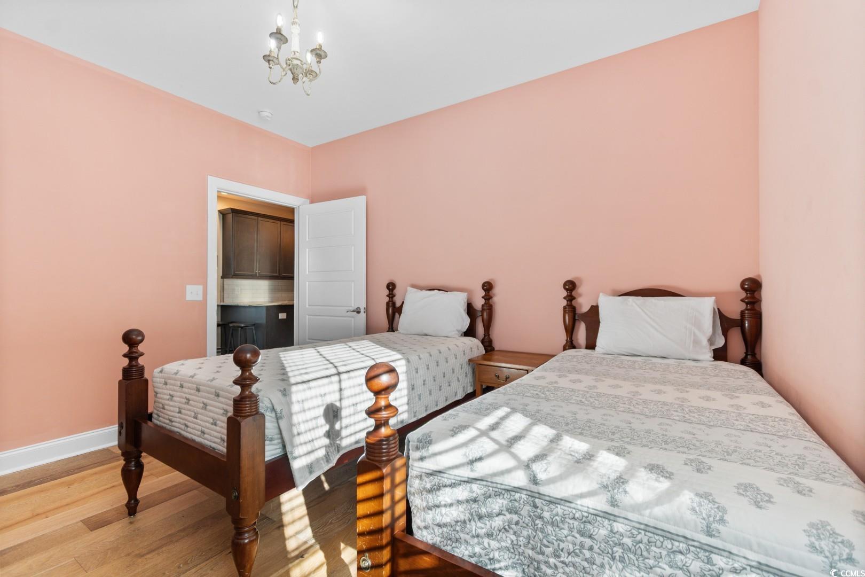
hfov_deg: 100.4
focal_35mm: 15
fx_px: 360
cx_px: 432
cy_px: 288
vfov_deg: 77.3
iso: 100
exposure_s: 1/20
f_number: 4.5
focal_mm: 10
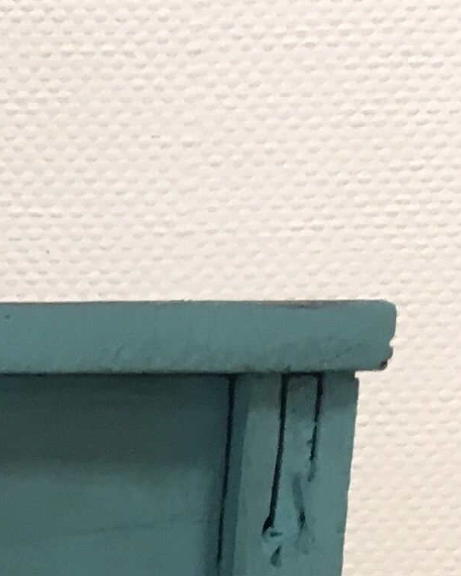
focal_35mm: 150
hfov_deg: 9.3
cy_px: 1229
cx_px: -591
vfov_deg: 11.3
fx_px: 2558
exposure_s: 1/33
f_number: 2.2
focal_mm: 4.15
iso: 80
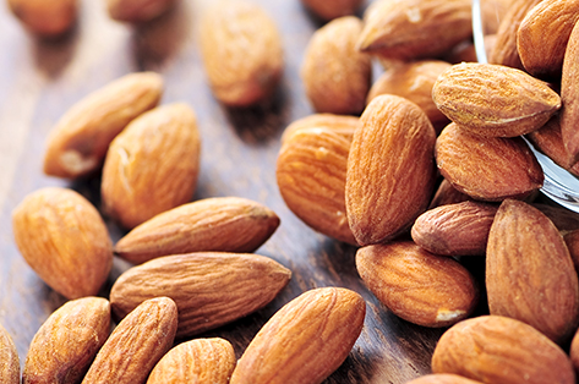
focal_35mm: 250
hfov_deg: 8.2
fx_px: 4012
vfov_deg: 5.5
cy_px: 203
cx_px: 449
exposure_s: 1/10
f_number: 6.3
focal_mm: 105
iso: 200
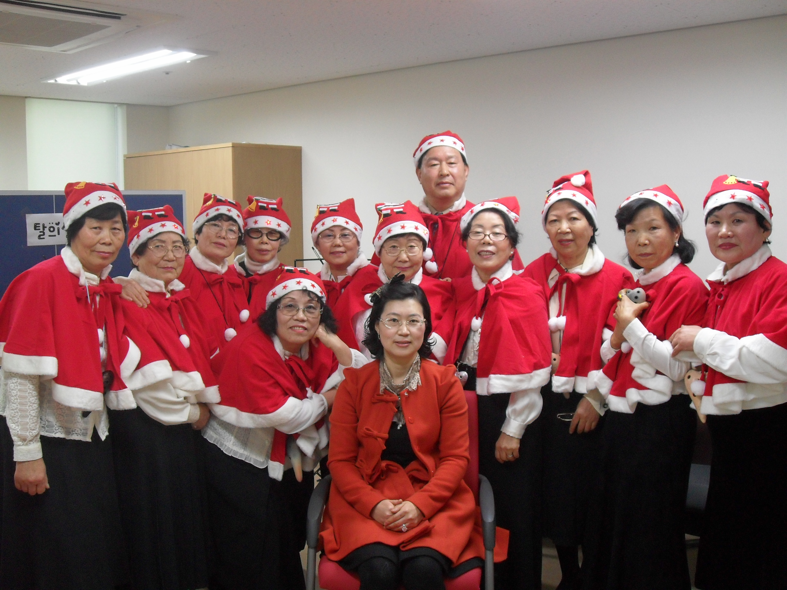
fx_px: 909
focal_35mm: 40
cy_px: 295
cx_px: 394
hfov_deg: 46.8
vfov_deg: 36.0
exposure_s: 1/30
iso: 200
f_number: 3
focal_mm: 7
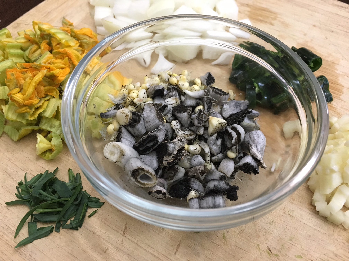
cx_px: 174
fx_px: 292
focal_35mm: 29
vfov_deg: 48.2
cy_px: 130
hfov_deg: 61.7
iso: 160
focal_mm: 4.15
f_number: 2.2
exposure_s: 1/30
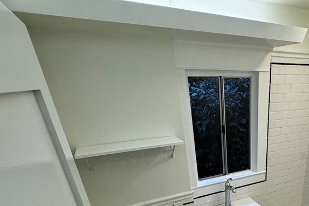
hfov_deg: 63.5
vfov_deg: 44.3
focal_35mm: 26
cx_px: 246
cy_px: 192
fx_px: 223
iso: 125
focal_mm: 2.22
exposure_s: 1/120
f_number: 2.2
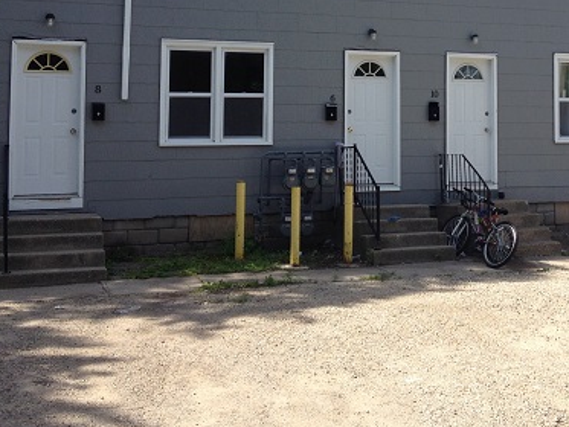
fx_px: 987
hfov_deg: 31.8
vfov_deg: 24.0
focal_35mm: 60
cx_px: 404
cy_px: 72
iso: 50
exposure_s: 1/890
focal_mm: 4.28
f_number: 2.4
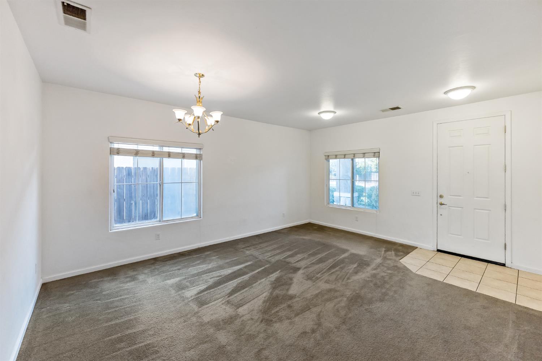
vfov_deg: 81.2
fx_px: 211
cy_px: 180
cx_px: 271
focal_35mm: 14
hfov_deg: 104.3
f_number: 3.5
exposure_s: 1/160
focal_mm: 14
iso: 1250
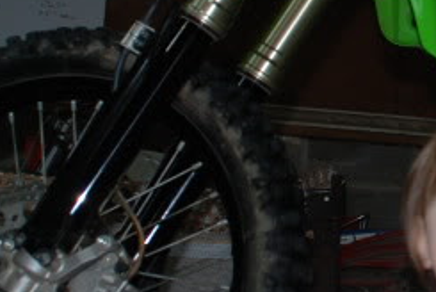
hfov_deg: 14.2
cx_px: 583
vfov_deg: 10.0
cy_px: 113
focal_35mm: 138
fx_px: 1673
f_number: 3.8
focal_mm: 22
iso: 200
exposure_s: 1/60
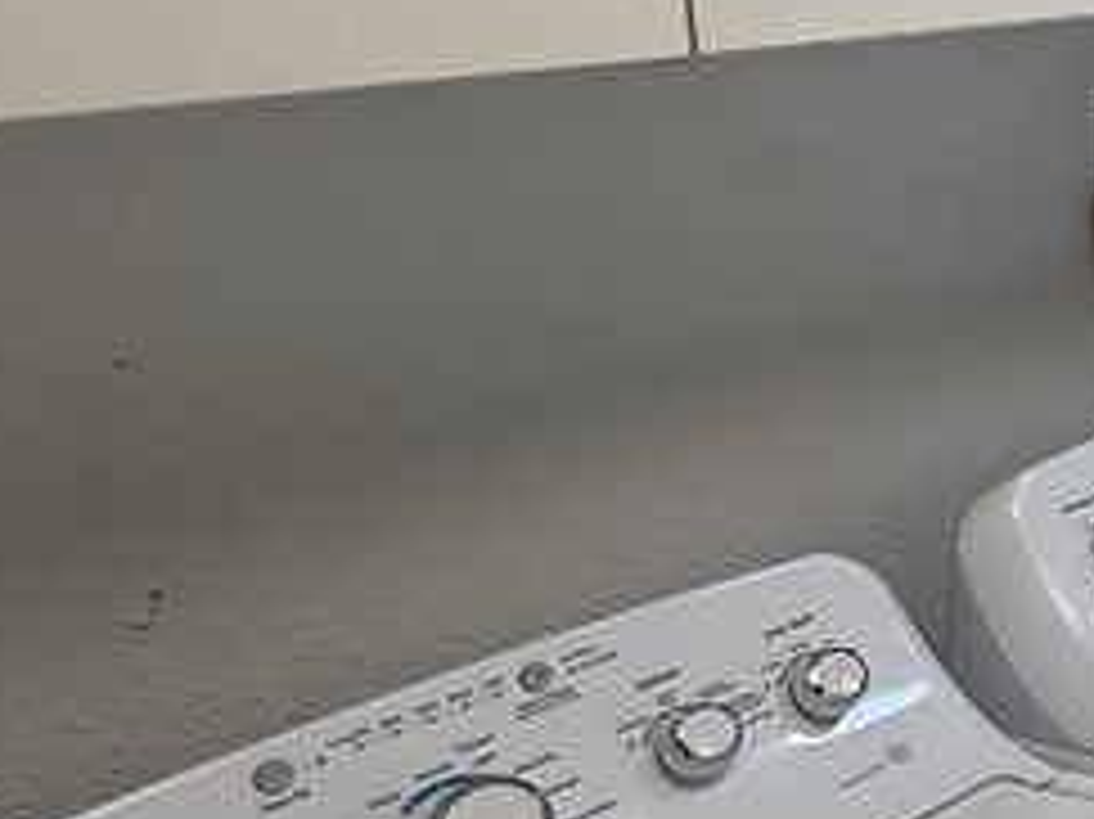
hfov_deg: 22.8
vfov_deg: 24.4
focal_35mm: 59
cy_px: 158
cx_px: 1841
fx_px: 1864
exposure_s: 1/60
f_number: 2.2
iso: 64
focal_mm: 2.22
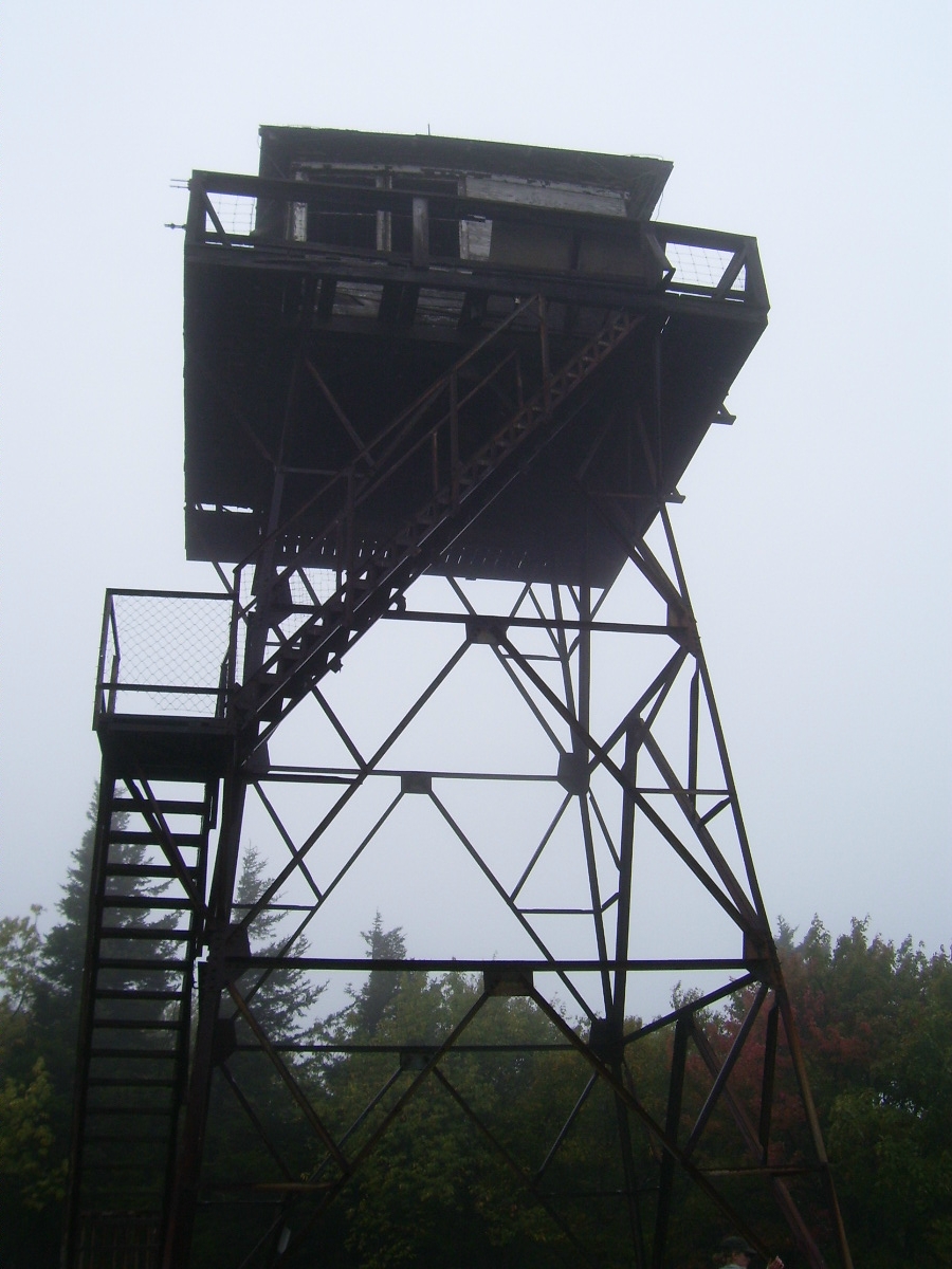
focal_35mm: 34
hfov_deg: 41.8
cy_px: 634
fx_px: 1247
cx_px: 476
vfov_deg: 54.0
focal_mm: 5.6
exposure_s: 1/500
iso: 80
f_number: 4.8
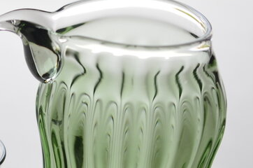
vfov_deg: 8.5
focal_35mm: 160
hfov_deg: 12.8
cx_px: 36
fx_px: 1122
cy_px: 135
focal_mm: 40
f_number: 3
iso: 640
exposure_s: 1/3200
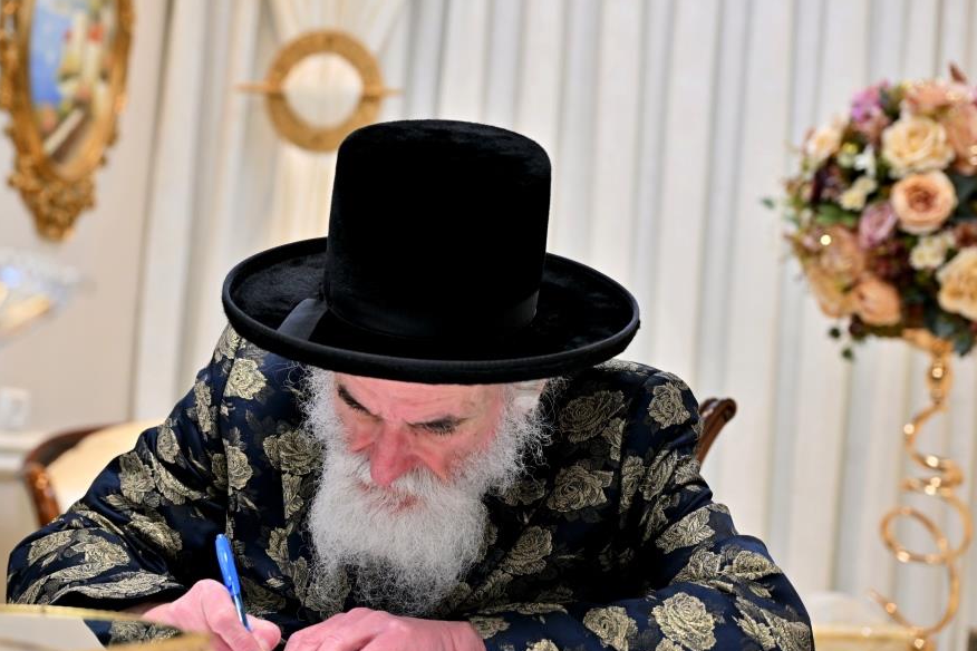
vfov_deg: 16.5
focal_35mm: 83
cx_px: 424
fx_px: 2252
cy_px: 359
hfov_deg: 24.5
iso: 320
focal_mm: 71
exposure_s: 1/160
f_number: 4
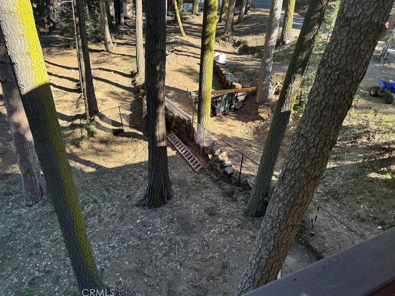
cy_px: 144
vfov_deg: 54.9
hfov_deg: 69.4
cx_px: 200
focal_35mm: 25
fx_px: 285
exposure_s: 1/372
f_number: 1.78
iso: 80
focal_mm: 6.76
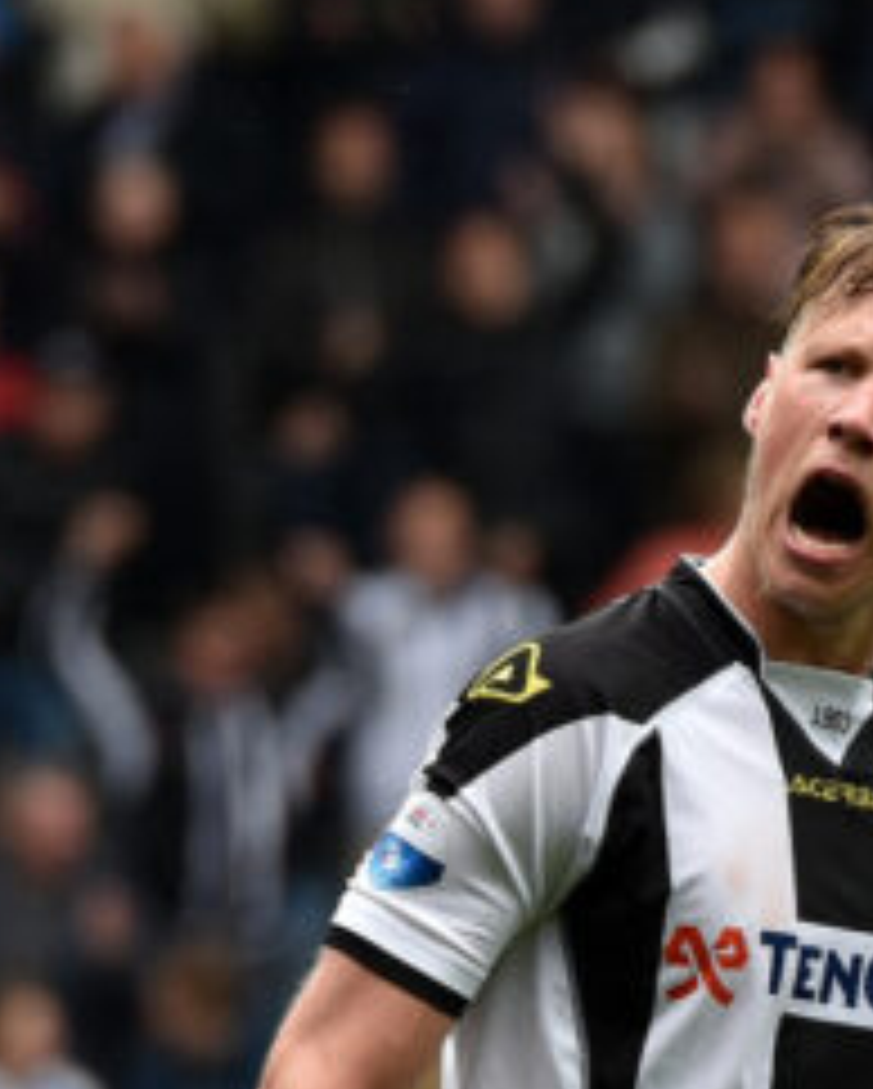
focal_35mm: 601
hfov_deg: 2.6
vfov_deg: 3.2
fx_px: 19386
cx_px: 1361
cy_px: 1100
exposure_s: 1/1000
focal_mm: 200
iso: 360
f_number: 4
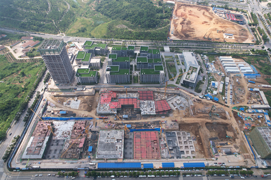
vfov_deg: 57.2
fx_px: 166
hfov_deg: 78.6
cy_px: 90
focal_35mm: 22
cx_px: 136
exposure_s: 1/1000
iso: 120
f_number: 2.8
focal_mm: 8.38
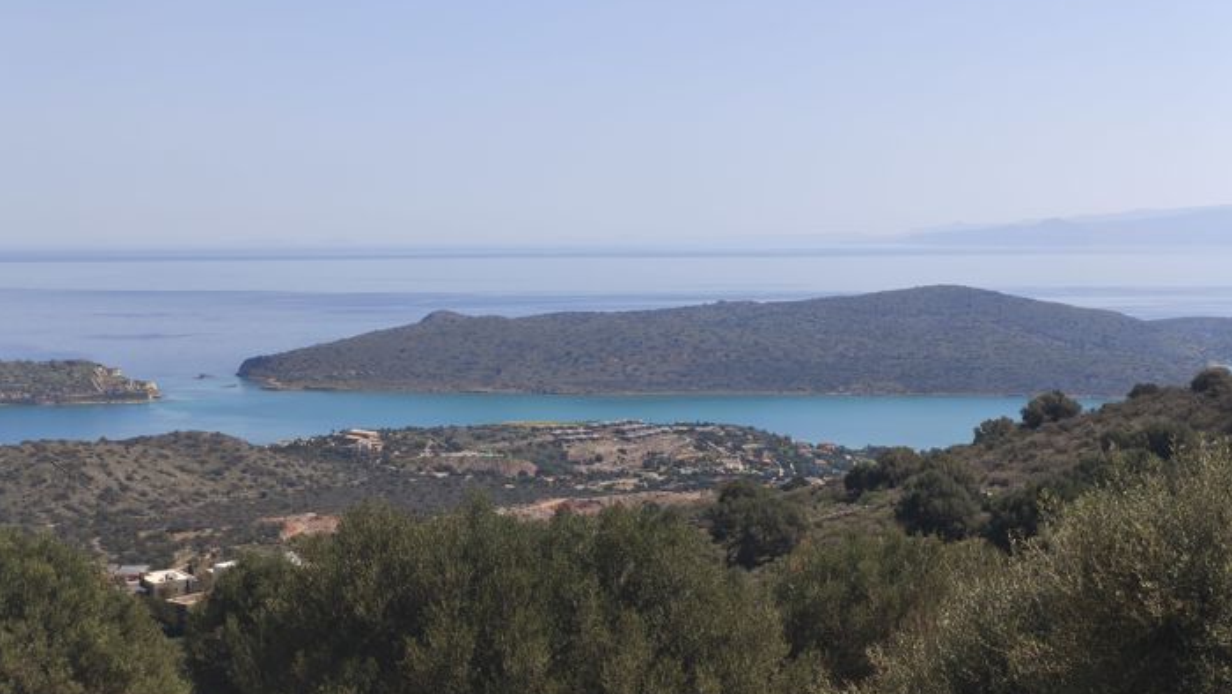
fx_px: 1862
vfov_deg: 21.1
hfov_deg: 36.6
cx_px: 615
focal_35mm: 57
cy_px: 361
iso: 50
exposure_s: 1/611
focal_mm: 7.1
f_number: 1.9
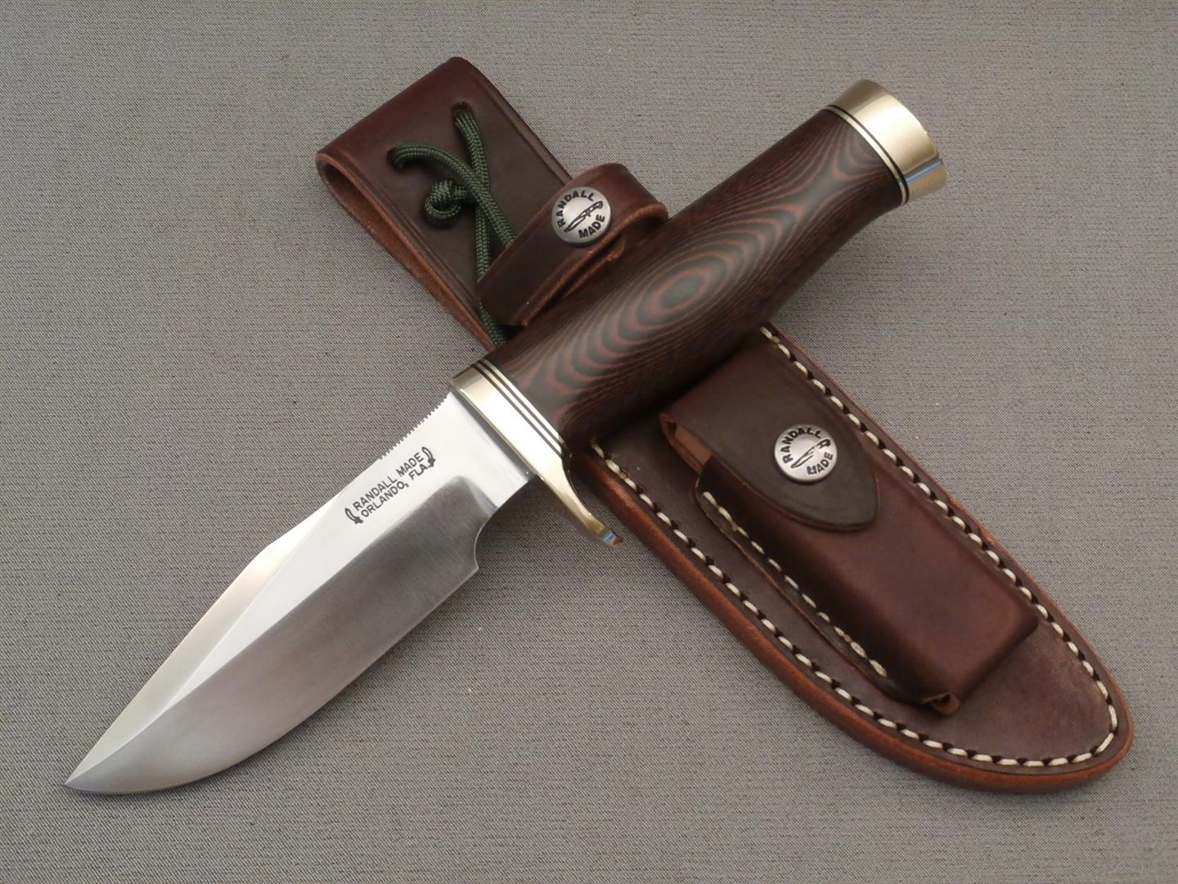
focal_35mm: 45
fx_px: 1531
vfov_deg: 32.2
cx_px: 589
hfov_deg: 42.1
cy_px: 442
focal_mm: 8.02
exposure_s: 1/15
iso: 400
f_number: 3.8
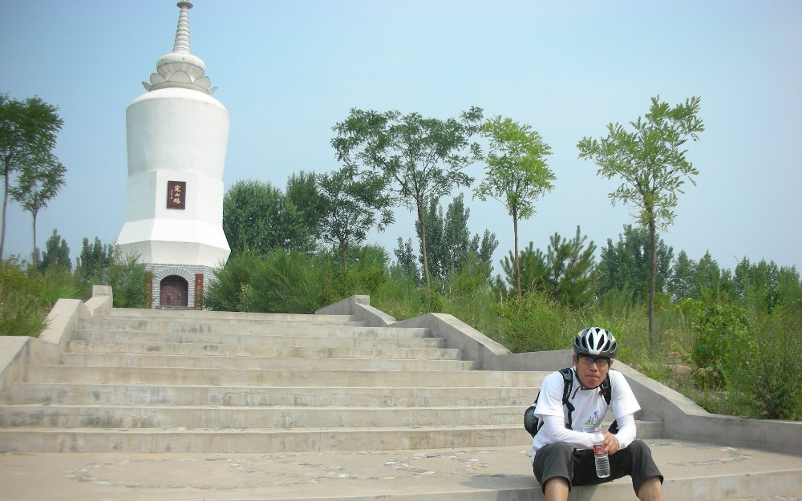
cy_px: 301
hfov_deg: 51.5
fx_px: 831
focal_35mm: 38
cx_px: 392
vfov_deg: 33.5
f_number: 8.5
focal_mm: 5.8
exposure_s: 1/68.1
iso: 50
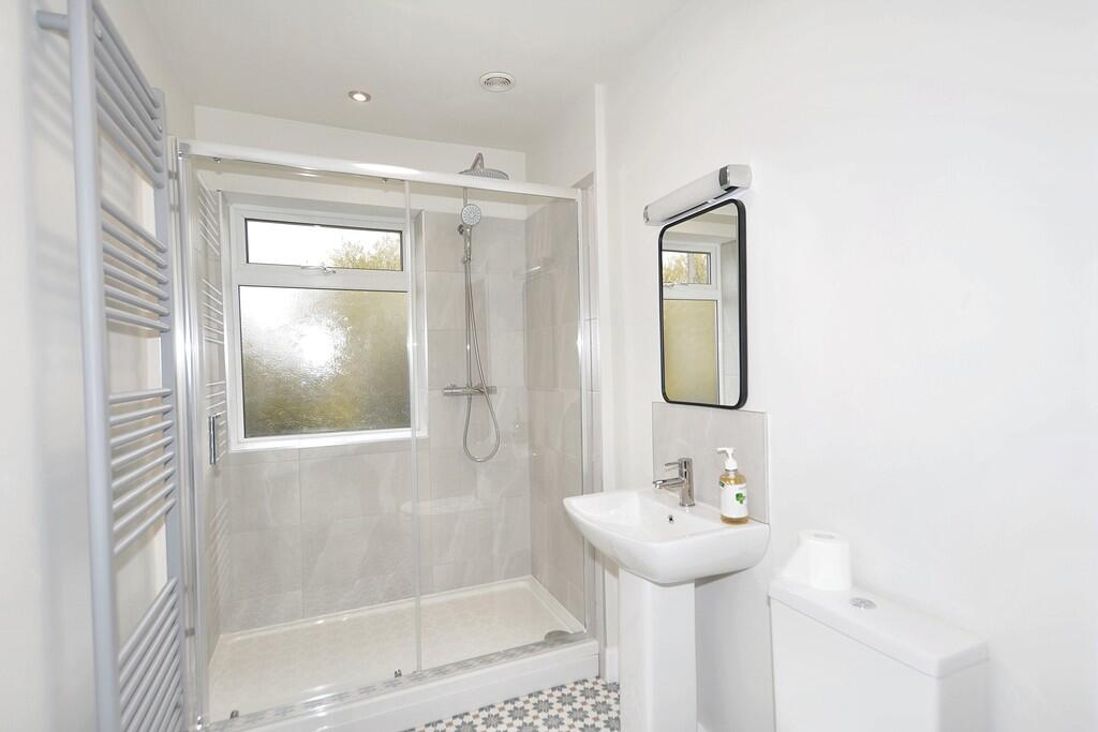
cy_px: 366
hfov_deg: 100.4
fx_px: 458
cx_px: 549
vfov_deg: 77.3
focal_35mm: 15
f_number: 4
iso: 250
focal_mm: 10
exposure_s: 1/60
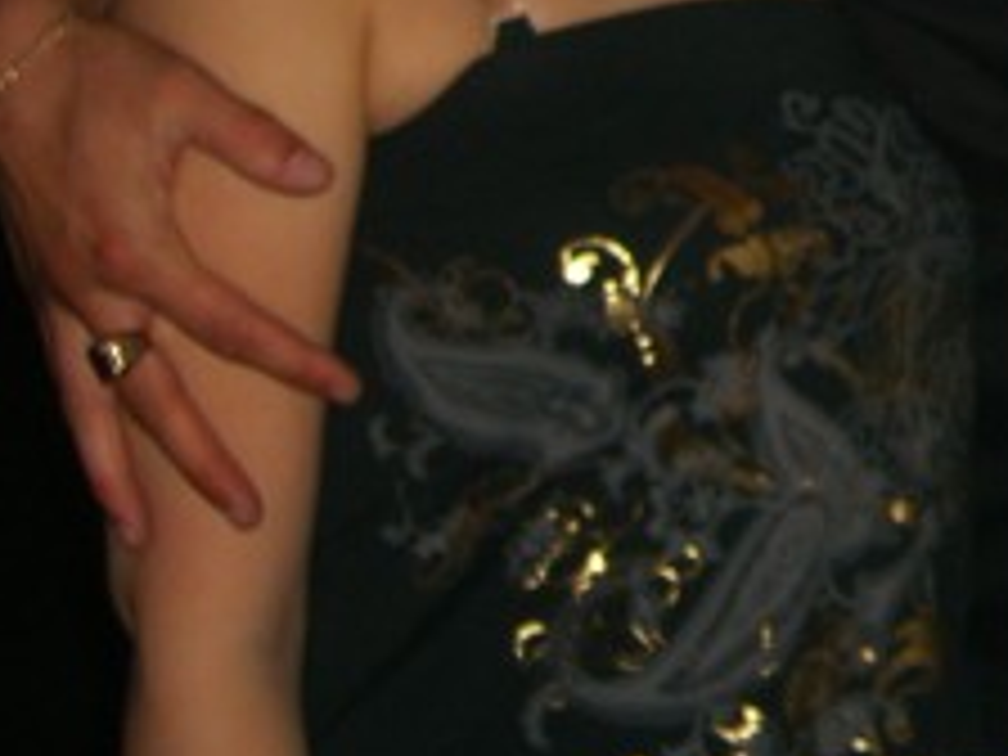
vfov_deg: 14.1
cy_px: -122
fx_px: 2970
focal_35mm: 102
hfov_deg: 18.6
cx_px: 1058
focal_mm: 7.9
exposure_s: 1/60
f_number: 2.8
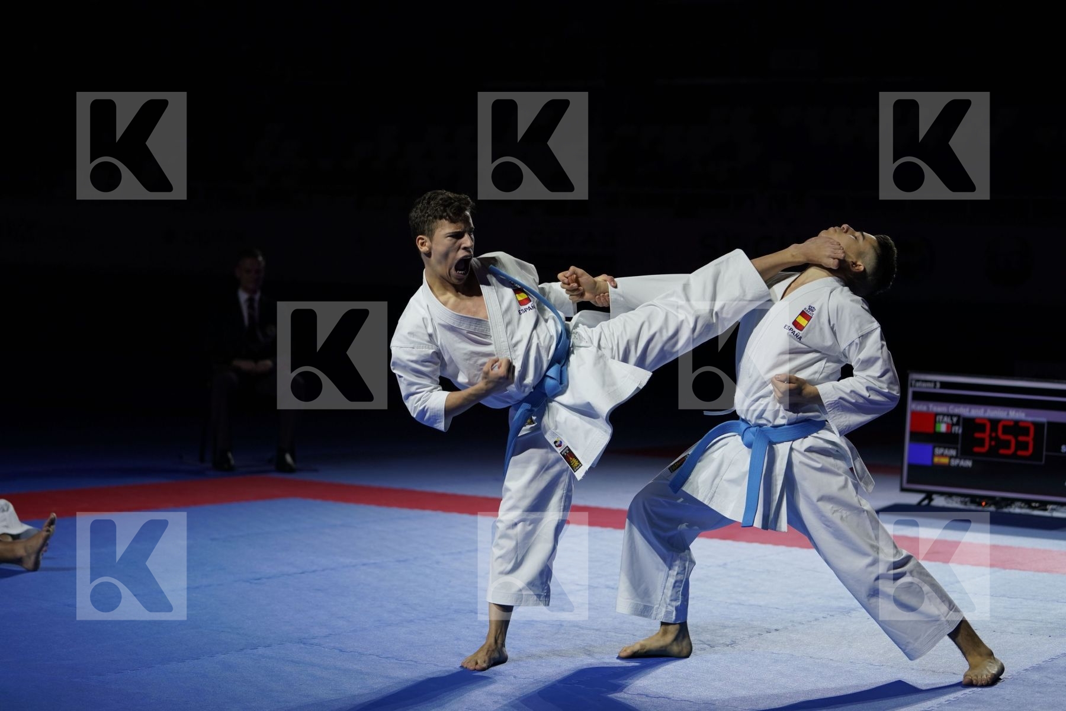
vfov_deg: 19.5
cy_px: 356
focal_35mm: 70
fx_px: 2073
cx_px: 533
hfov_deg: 28.8
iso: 320
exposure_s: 1/500
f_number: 2.8
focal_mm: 70
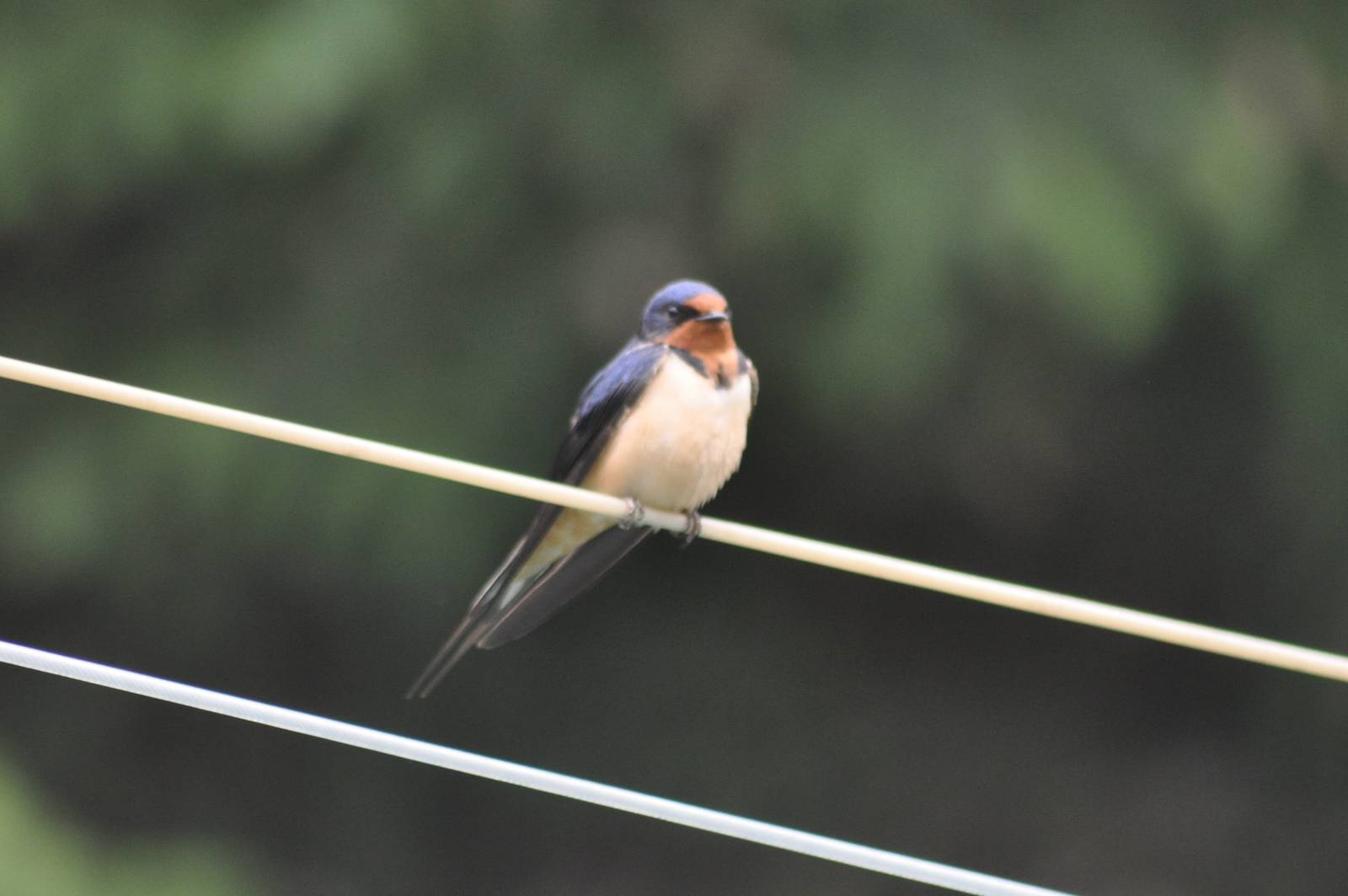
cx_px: 674
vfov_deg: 3.0
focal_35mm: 450
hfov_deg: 4.6
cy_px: 448
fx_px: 16831
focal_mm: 300
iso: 800
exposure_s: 1/500
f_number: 5.6
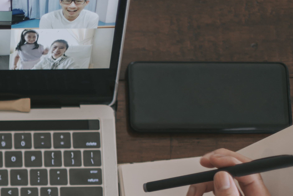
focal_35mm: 160
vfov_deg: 8.5
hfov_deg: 12.5
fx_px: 1304
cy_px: 216
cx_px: -70
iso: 320
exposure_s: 1/60
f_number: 1.4
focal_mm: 50
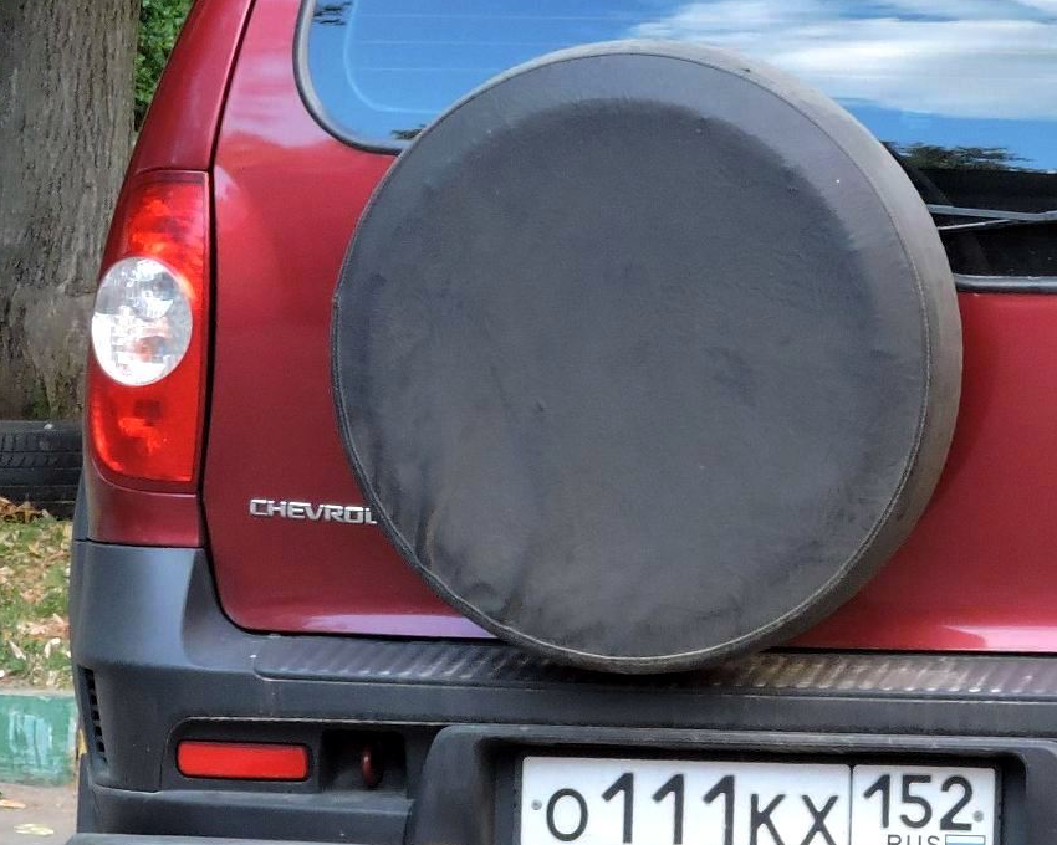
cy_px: 344
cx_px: 909
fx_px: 8259
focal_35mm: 264
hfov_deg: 7.3
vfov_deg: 5.9
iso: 250
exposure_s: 1/60
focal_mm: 20.6
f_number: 5
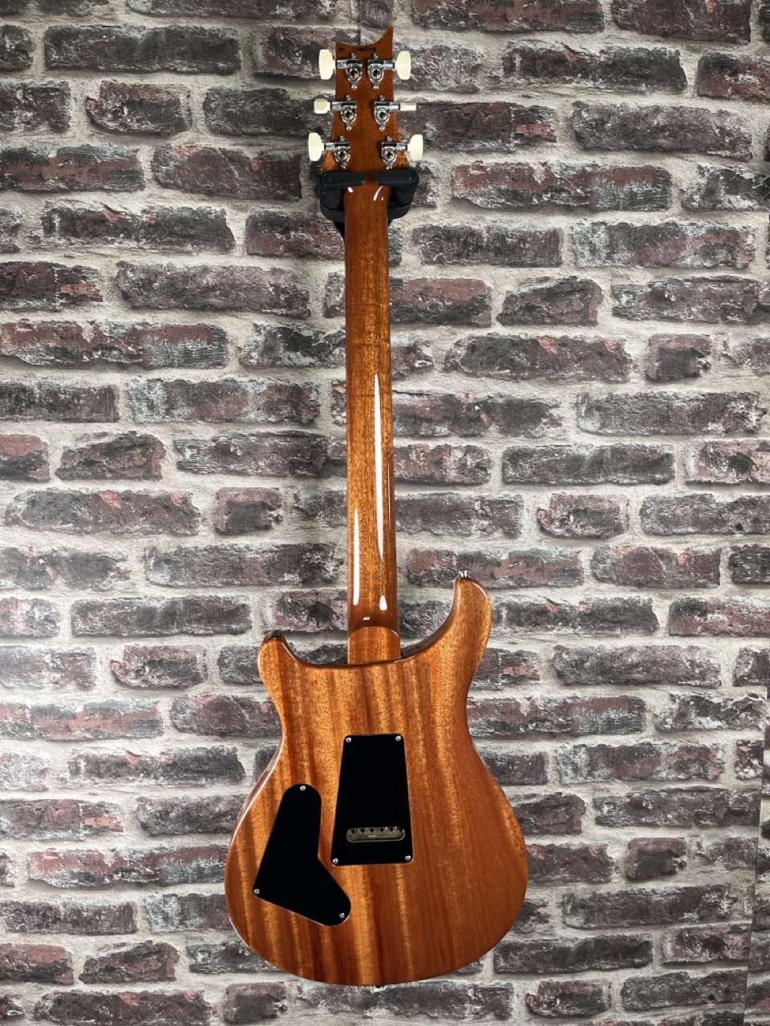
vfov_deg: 67.3
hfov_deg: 53.1
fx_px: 771
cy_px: 513
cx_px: 385
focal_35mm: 26
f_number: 1.6
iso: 80
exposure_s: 1/122
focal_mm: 5.1
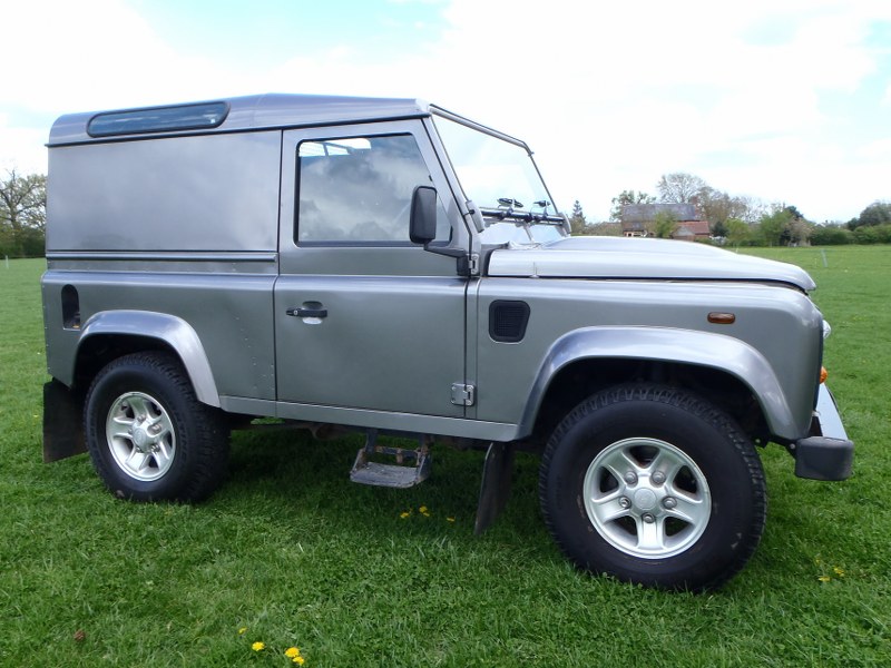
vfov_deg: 49.7
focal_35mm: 28
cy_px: 334
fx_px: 721
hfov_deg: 63.4
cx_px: 446
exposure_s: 1/160
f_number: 4.5
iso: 80
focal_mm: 5
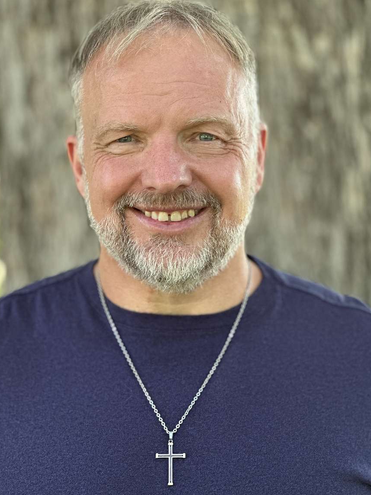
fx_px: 1386
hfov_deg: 15.2
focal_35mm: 97
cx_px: 188
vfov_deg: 20.2
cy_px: 214
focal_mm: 9
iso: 200
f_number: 2.8
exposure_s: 1/121
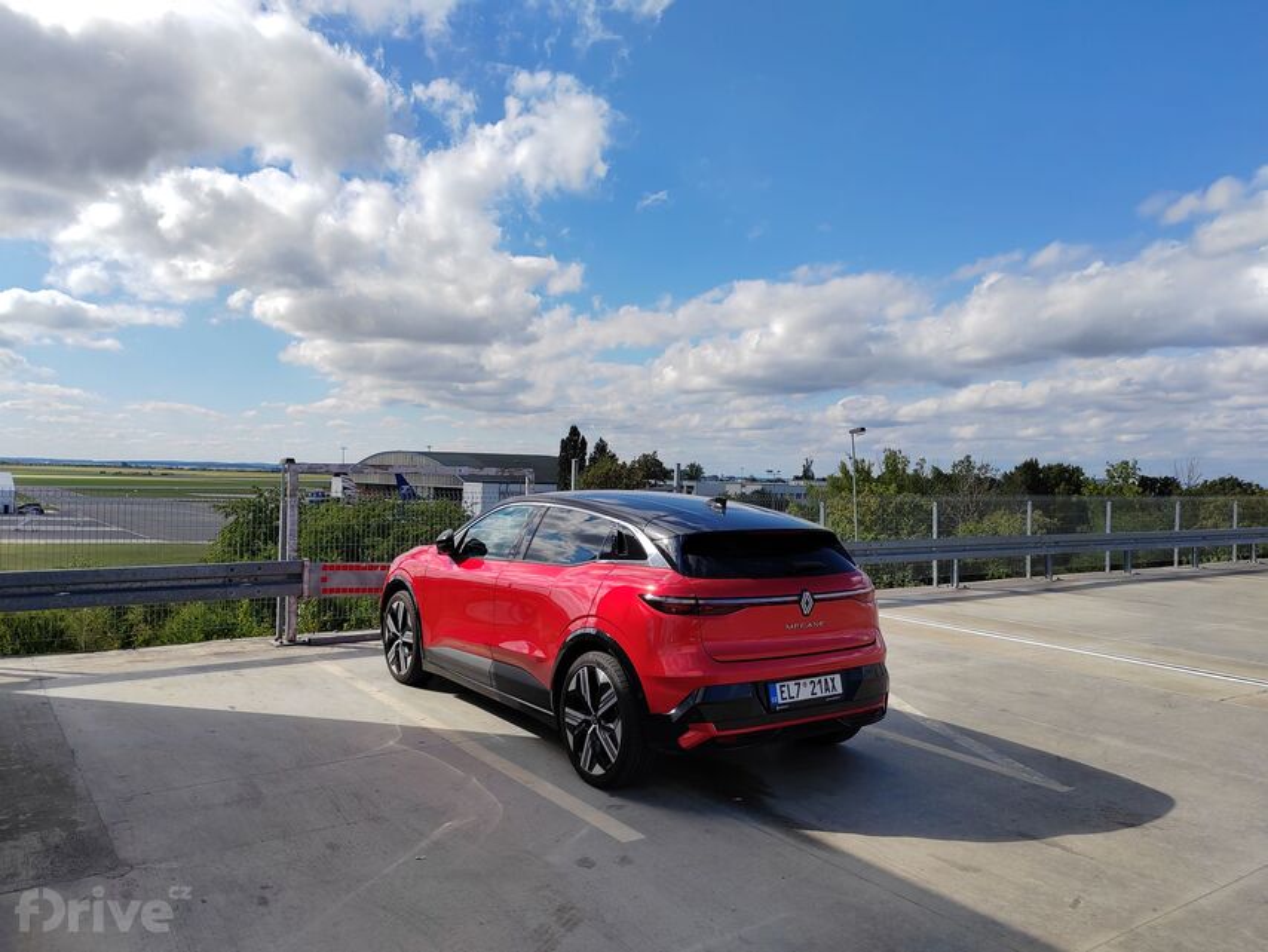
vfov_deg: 51.4
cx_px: 634
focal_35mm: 27
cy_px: 476
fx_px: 989
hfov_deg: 65.3
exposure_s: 1/2932
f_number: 1.9
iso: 101
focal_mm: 5.52
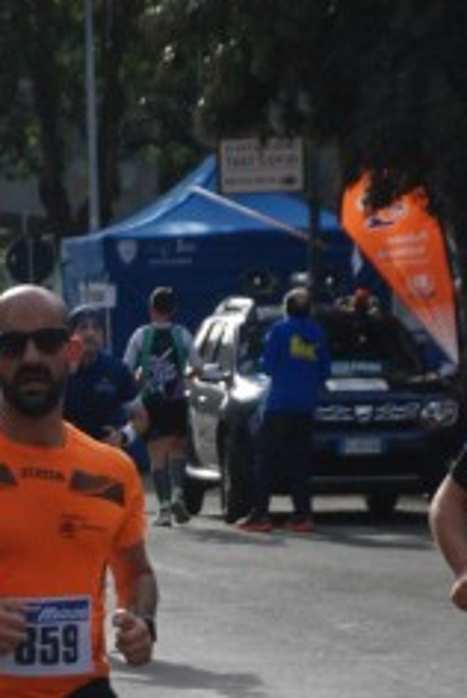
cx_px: 90
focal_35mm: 267
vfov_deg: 7.6
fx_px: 5180
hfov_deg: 5.2
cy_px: 796
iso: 1000
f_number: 6.3
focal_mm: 70
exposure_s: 1/1600
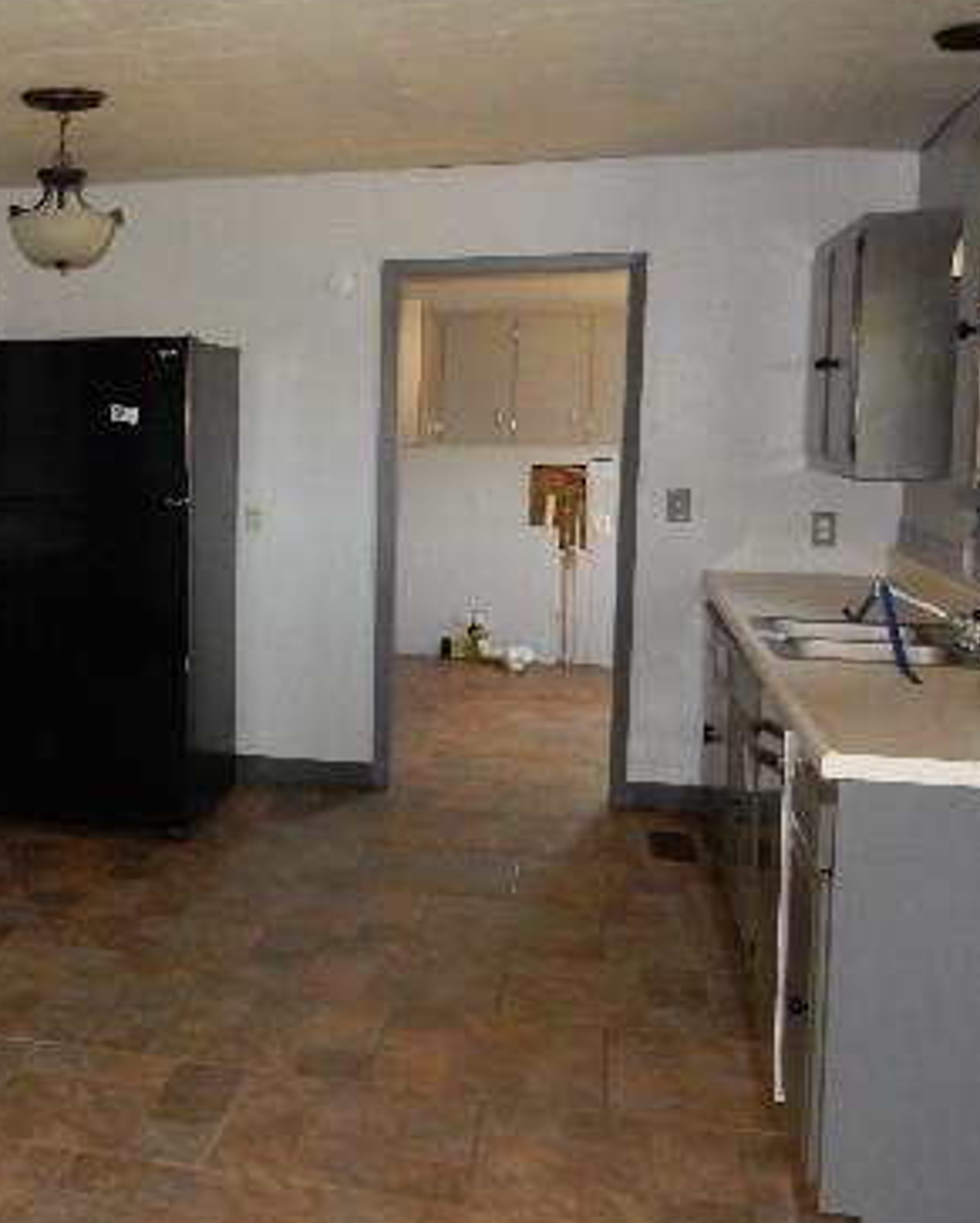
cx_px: 34
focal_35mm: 43
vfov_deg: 42.8
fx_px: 1557
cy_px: 569
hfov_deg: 32.5
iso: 640
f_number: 4.2
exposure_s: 1/30
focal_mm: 4.5
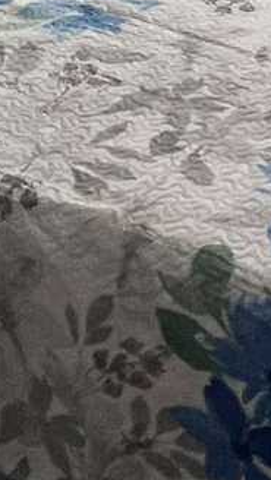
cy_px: -383
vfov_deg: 18.3
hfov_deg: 12.9
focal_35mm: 92
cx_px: -53
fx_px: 1173
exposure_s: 1/99
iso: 160
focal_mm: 1.57
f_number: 1.8
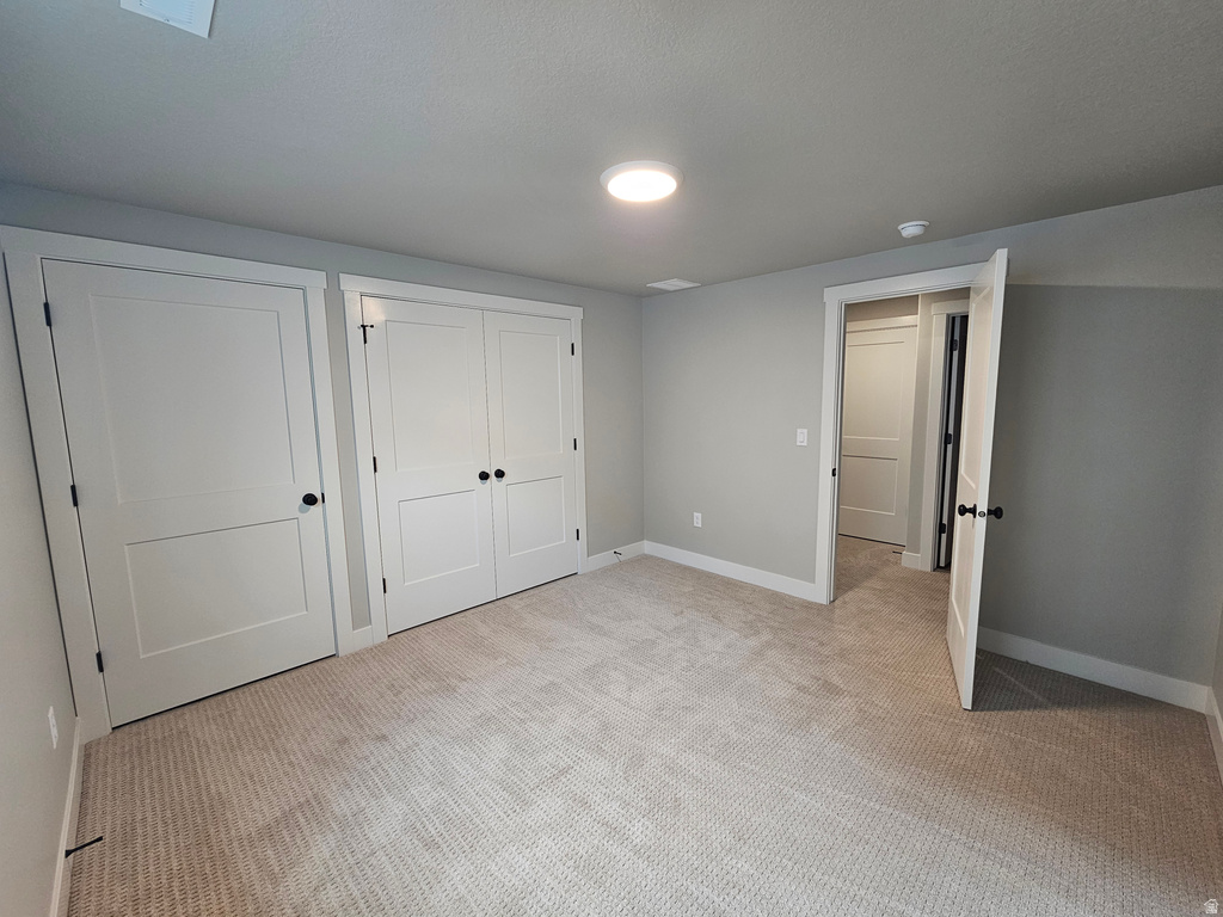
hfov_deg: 106.2
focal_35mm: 13
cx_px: 612
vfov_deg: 89.9
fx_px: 459
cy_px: 458
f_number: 2.2
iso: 125
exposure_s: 1/60
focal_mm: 2.2
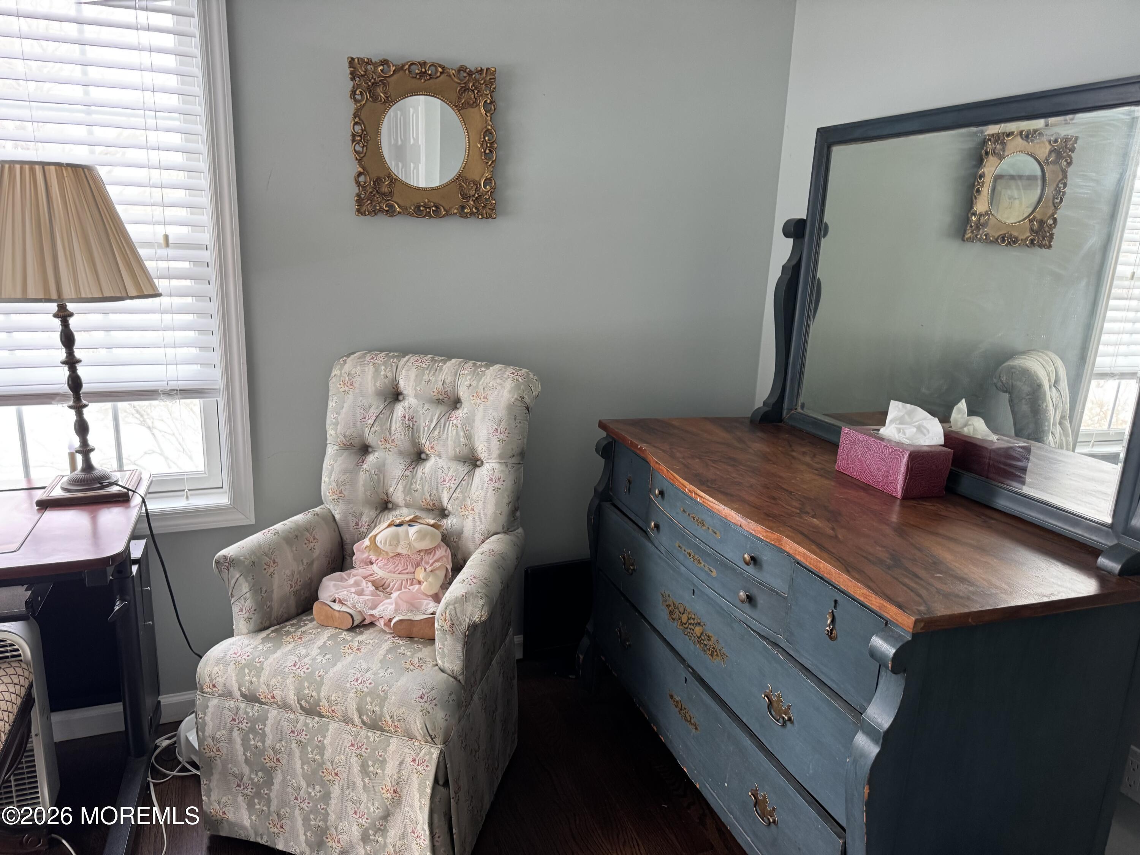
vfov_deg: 56.8
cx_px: 570
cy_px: 428
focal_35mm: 24
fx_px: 790
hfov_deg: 71.6
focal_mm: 6.76
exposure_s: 1/78
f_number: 1.78
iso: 200
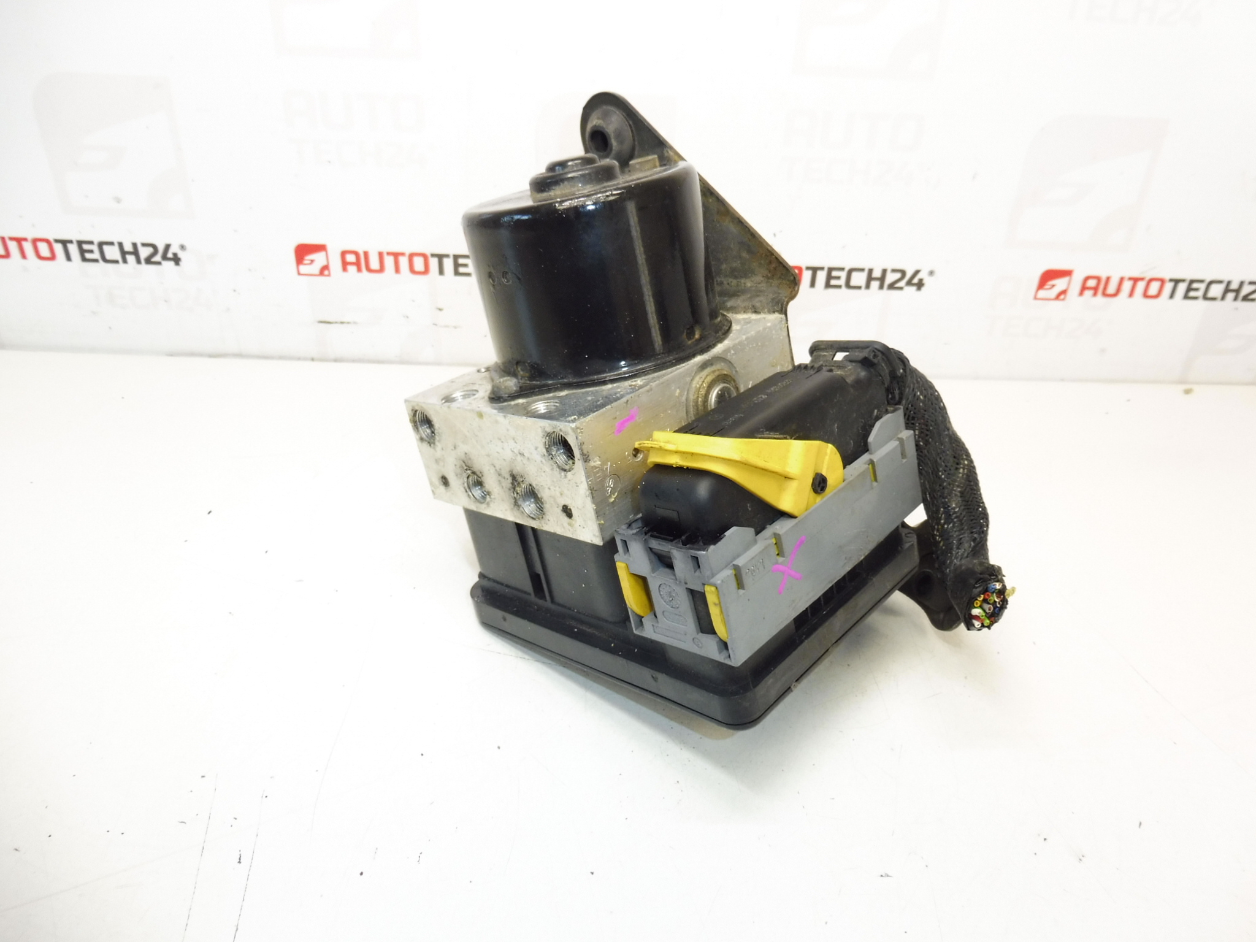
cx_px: 628
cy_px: 471
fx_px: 871
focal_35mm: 24
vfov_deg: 56.8
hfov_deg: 71.6
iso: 200
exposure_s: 1/60
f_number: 3.5
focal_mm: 4.3
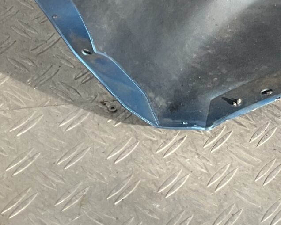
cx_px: 410
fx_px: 948
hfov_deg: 15.6
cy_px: -152
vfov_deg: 12.6
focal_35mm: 114
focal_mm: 3
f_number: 1.8
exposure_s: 1/225
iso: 16
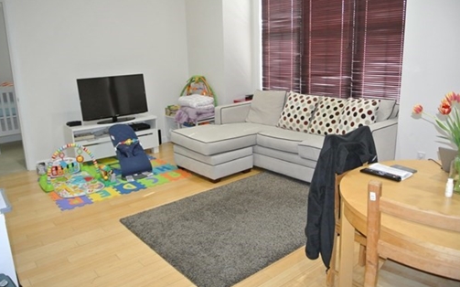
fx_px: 351
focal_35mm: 28
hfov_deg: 66.5
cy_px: 140
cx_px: 231
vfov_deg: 44.5
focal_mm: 10
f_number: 3.5
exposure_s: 1/60
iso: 900
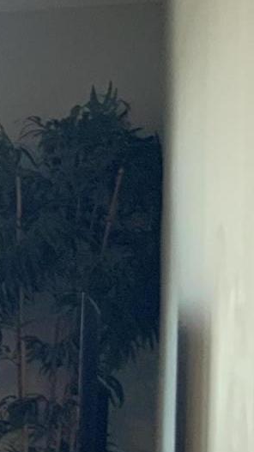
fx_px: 1438
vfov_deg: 17.7
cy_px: 367
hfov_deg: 8.8
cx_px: -438
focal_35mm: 120
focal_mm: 3
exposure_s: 1/60
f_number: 1.8
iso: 80
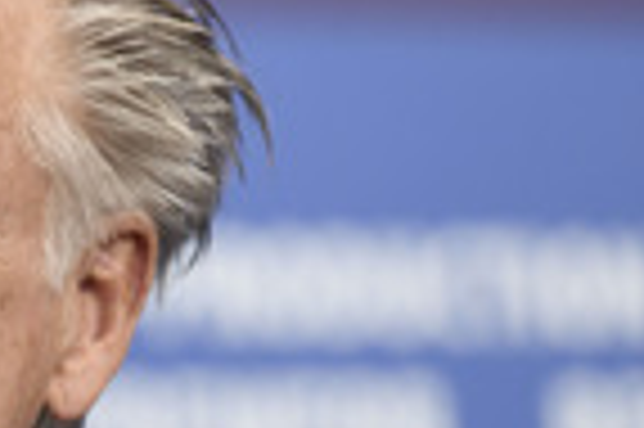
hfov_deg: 3.4
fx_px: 10721
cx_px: -164
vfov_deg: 2.3
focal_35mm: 600
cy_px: 374
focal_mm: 190
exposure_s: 1/250
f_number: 3.5
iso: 1000
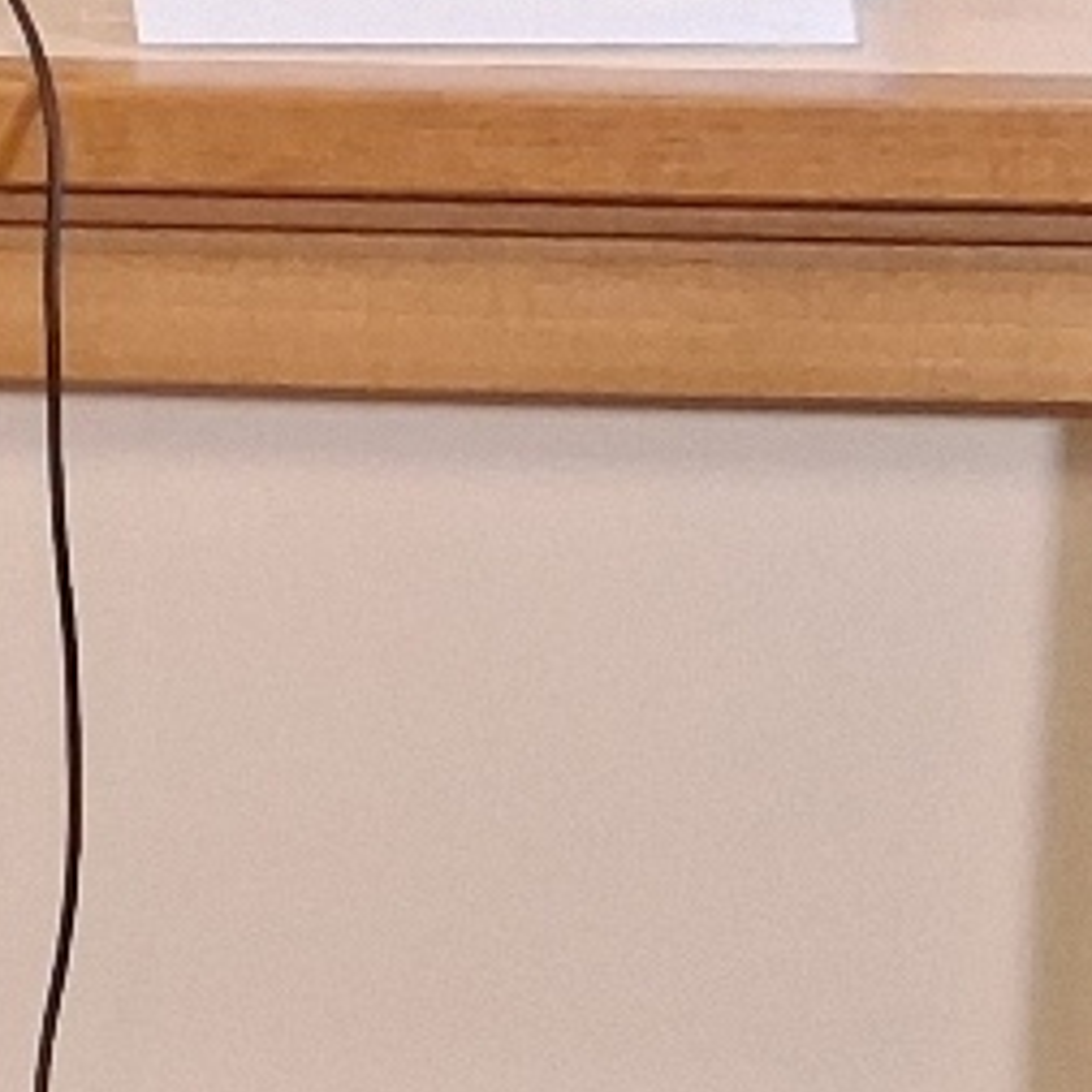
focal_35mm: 148
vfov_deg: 11.3
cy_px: -591
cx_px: -1459
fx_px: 5282
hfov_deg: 10.3
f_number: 1.8
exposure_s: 1/100
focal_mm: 3.98
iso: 400
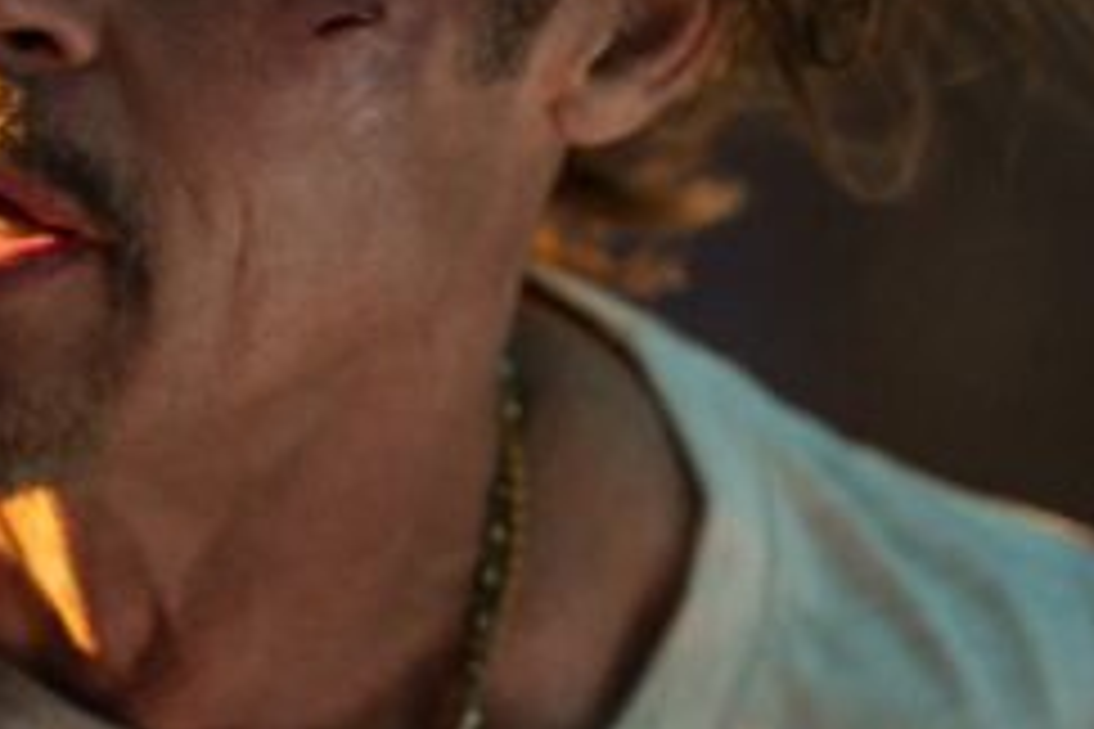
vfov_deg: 2.5
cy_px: 374
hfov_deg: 3.8
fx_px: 16682
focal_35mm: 549
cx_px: 522
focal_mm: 174
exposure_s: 1/320
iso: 1600
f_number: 2.8
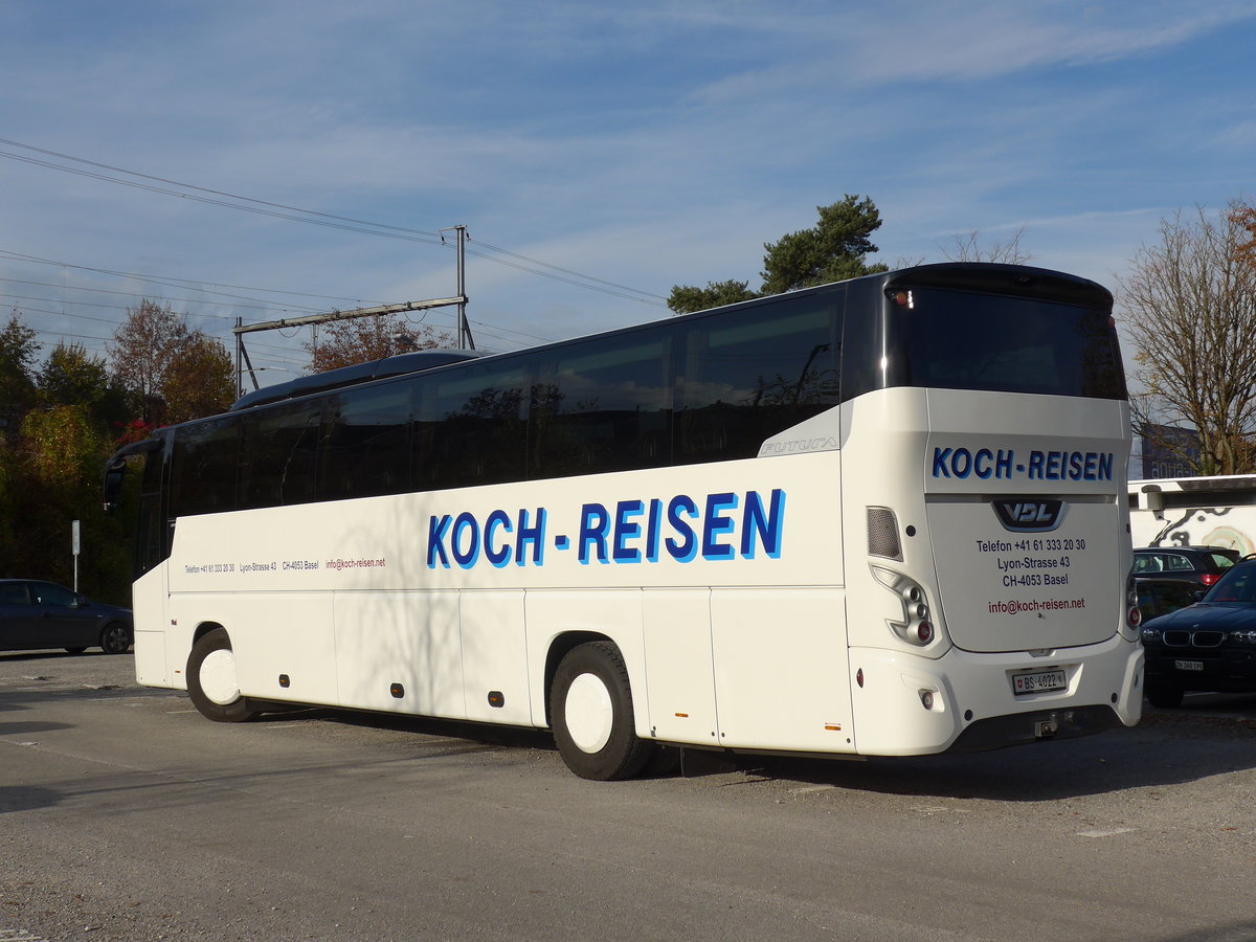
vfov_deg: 31.5
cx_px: 628
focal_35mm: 46
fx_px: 1669
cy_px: 471
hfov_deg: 41.2
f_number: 3.5
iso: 80
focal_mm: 9.5
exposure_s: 1/1600
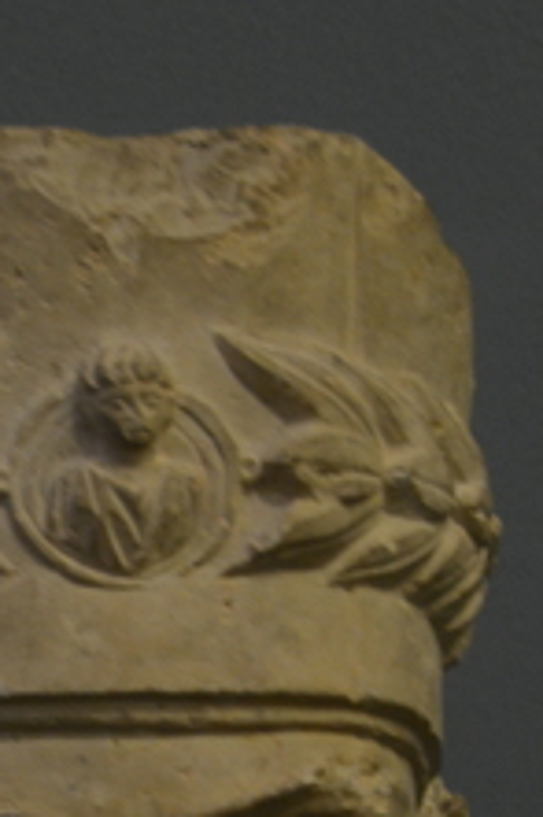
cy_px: 828
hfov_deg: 6.9
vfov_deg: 10.3
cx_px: 78
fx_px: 4486
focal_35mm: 198
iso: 1250
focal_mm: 44
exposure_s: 1/8
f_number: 4.5
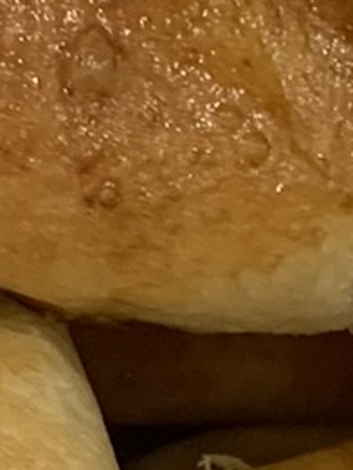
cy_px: 524
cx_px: 56
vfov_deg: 9.6
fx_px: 2771
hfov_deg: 7.3
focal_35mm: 204
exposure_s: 1/50
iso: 100
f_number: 1.8
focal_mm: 4.25
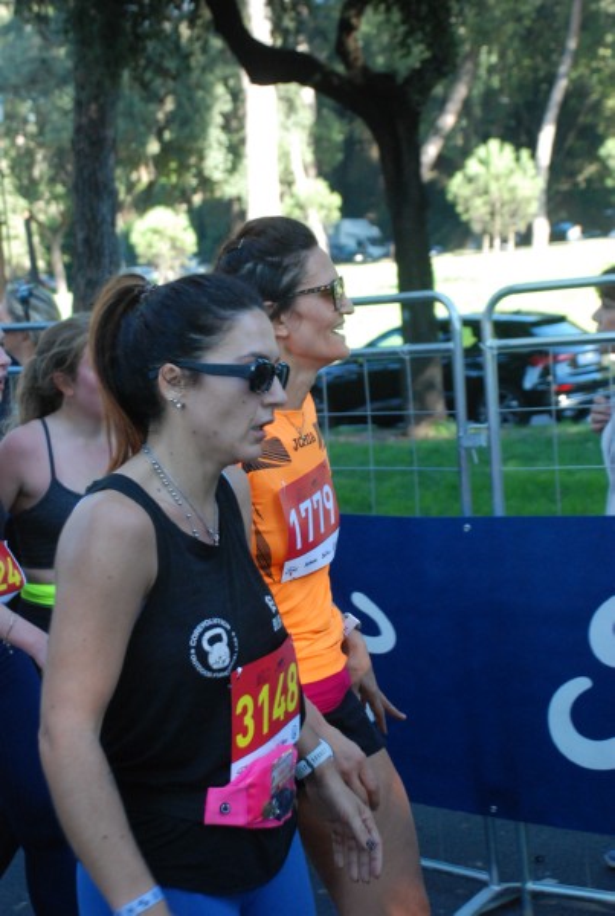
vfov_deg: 28.0
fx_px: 1835
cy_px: 458
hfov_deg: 19.0
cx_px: 308
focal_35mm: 72
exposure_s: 1/250
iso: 1000
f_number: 4.8
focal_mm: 48
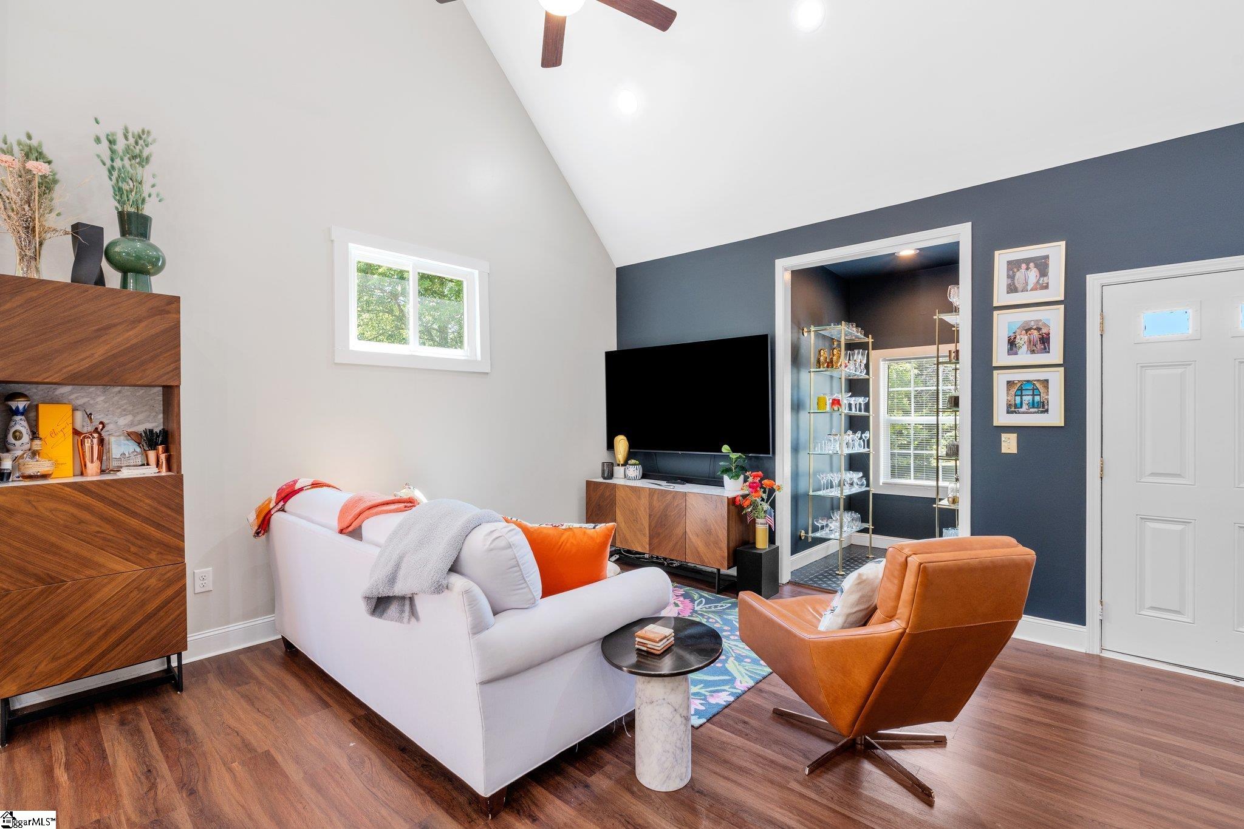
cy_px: 414
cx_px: 622
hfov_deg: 96.7
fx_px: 553
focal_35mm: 16
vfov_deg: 73.7
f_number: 9
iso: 250
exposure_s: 1/4
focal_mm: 16
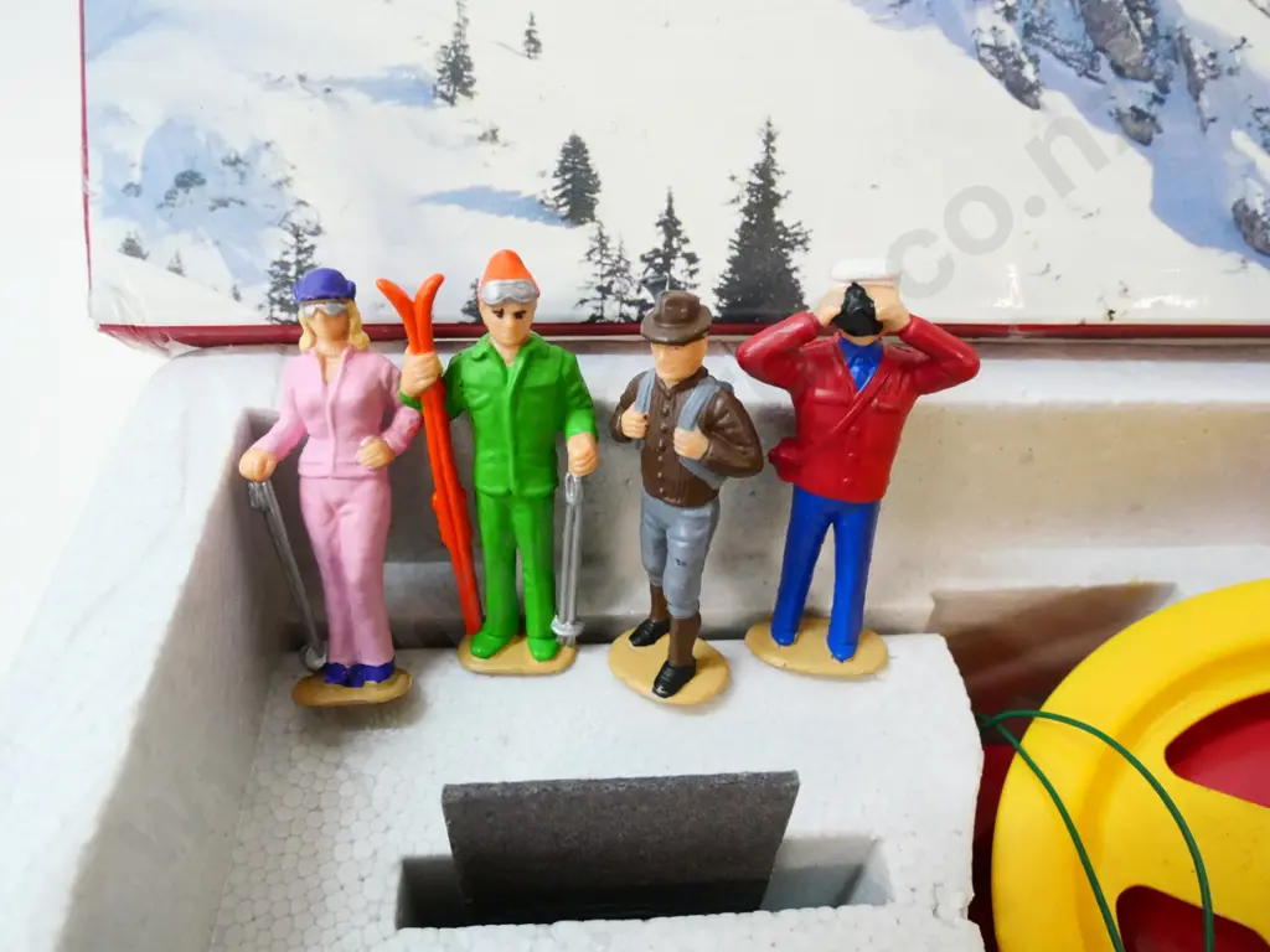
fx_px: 881
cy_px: 476
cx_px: 635
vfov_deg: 56.8
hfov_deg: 71.6
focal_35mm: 24
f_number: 5
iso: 3200
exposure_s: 1/100
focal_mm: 12
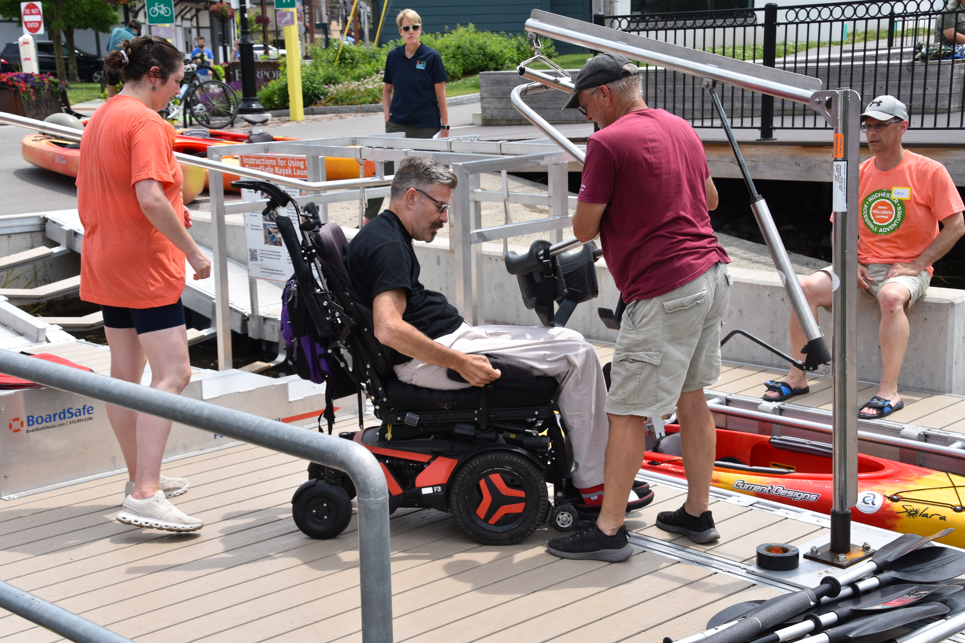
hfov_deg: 37.9
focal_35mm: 52
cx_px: 482
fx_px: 1407
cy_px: 322
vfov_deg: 25.8
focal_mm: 35
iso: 200
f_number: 8
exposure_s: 1/500
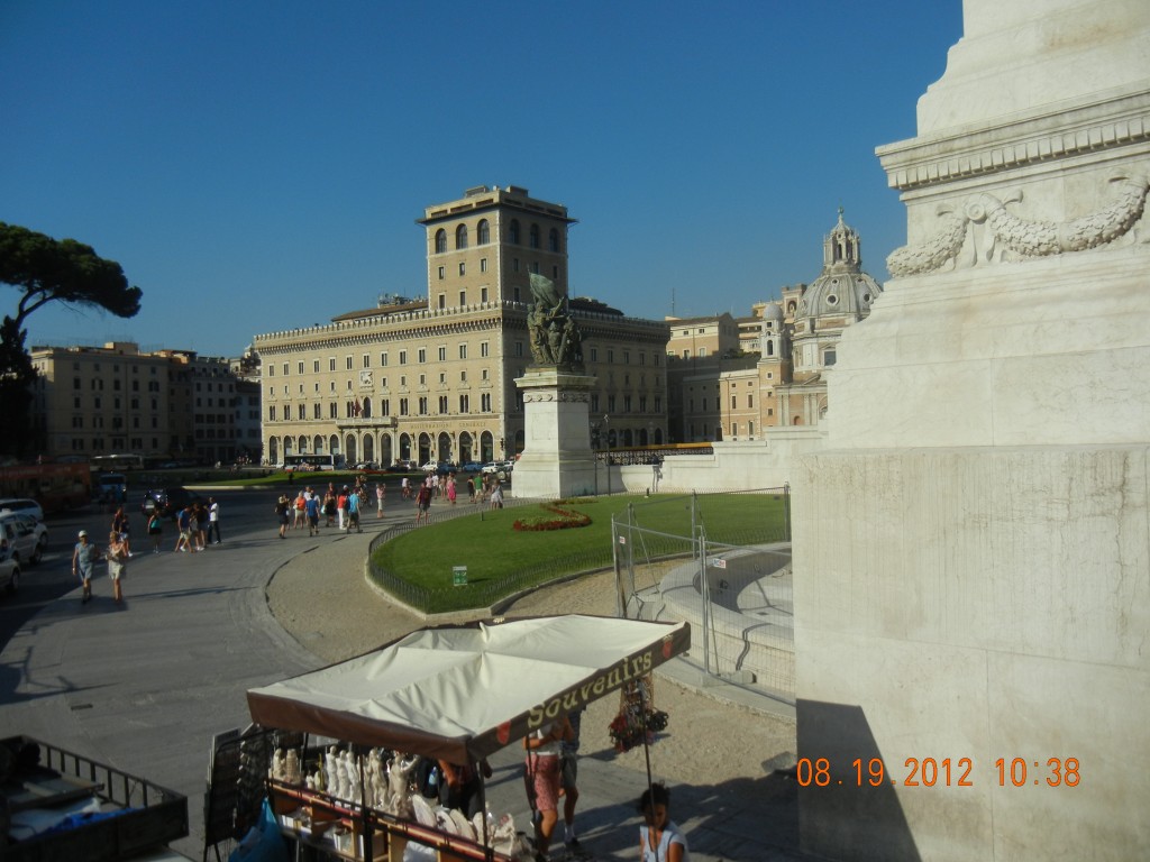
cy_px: 431
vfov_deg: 46.8
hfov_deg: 60.0
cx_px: 575
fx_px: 997
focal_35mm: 30
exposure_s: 1/840
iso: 160
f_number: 7
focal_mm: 5.4
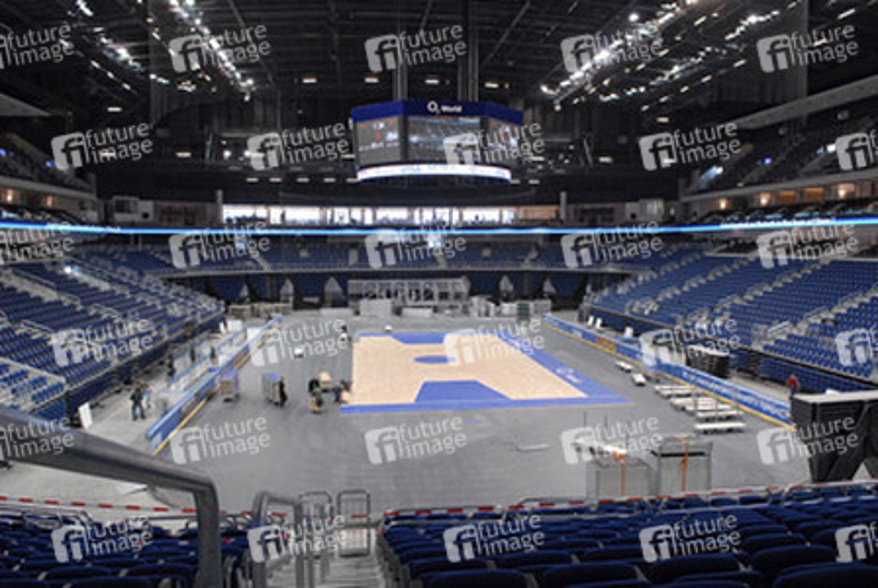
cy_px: 294
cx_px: 439
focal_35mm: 26
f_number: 5.6
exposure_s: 1/125
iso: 800
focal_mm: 17
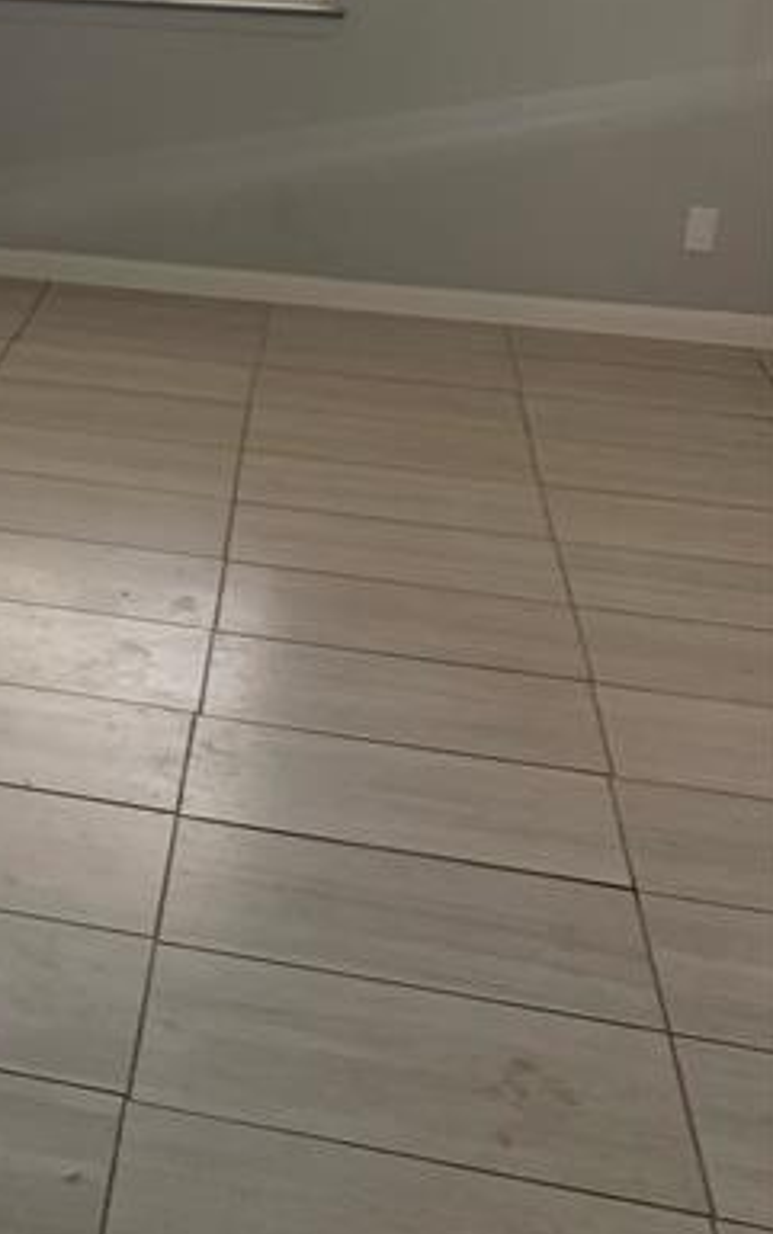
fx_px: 1852
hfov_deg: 21.9
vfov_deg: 35.9
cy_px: 285
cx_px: -144
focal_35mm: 55
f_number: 1.8
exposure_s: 1/61
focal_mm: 4.25
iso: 100
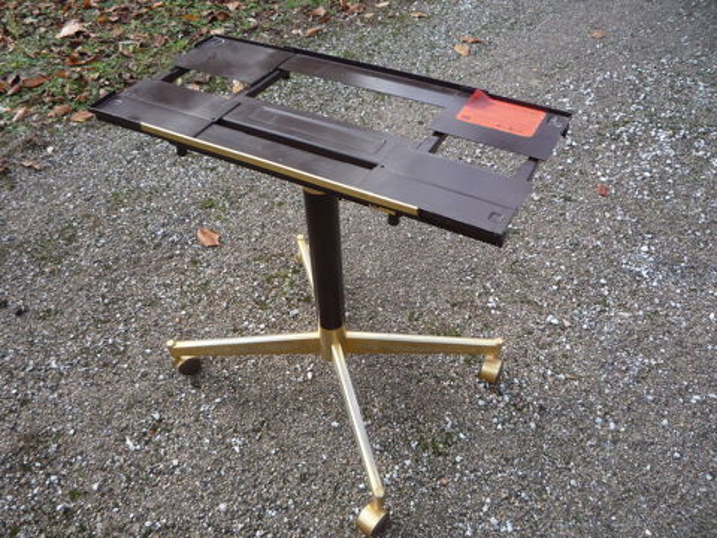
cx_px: 358
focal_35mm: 30
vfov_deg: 46.8
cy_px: 269
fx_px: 621
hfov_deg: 60.0
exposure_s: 1/125
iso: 100
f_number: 4
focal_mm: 5.2
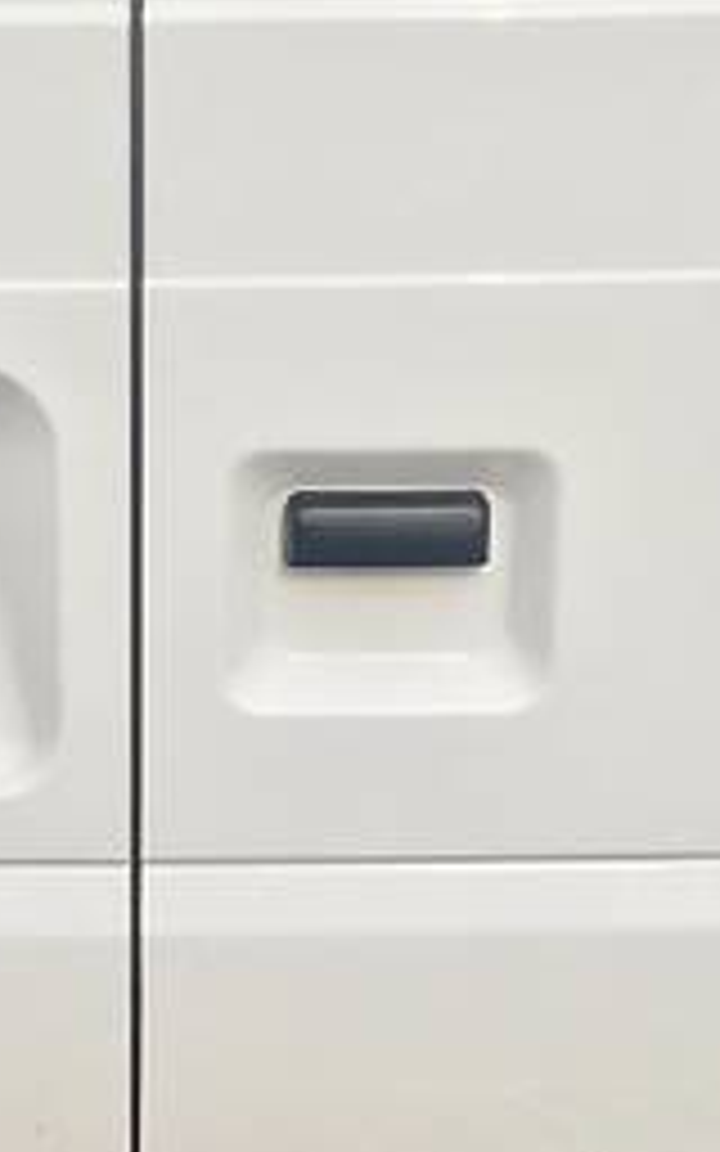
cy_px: 882
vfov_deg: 21.4
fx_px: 3014
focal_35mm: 96
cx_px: 72
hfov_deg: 13.5
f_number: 2.2
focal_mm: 4.2
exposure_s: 1/793
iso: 25
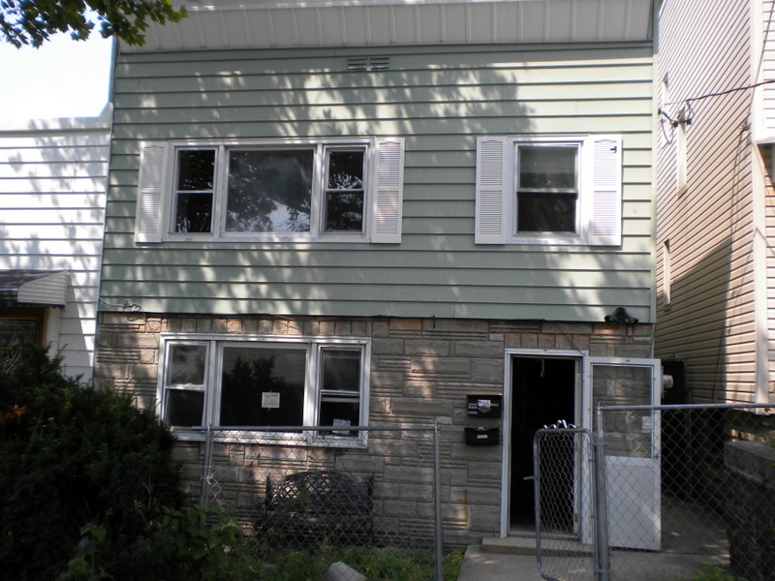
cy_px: 290
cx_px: 388
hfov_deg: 52.6
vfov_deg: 40.7
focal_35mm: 35
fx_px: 784
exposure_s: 1/333
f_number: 4.6
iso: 80
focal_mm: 6.3
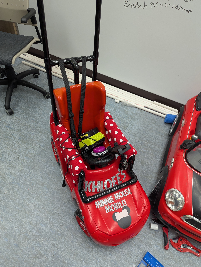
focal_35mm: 24
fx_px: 185
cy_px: 134
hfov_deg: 56.9
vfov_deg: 71.5
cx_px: 100
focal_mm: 6.81
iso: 86
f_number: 1.85
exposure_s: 1/120
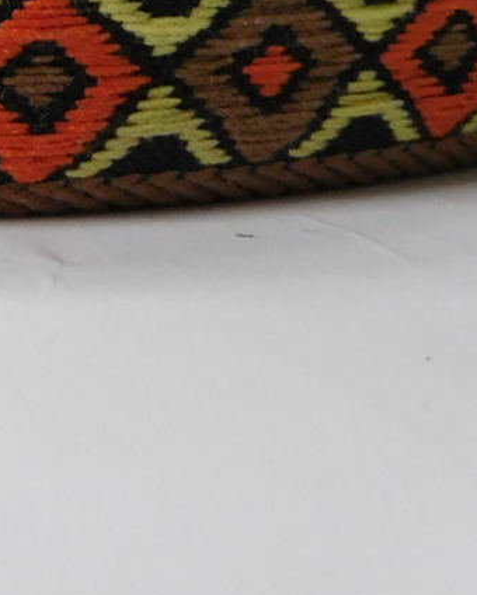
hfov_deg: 14.2
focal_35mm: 92
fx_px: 1621
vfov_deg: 20.0
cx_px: -453
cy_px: -27
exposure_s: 1/15
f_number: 3.4
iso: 400
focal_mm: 4.5
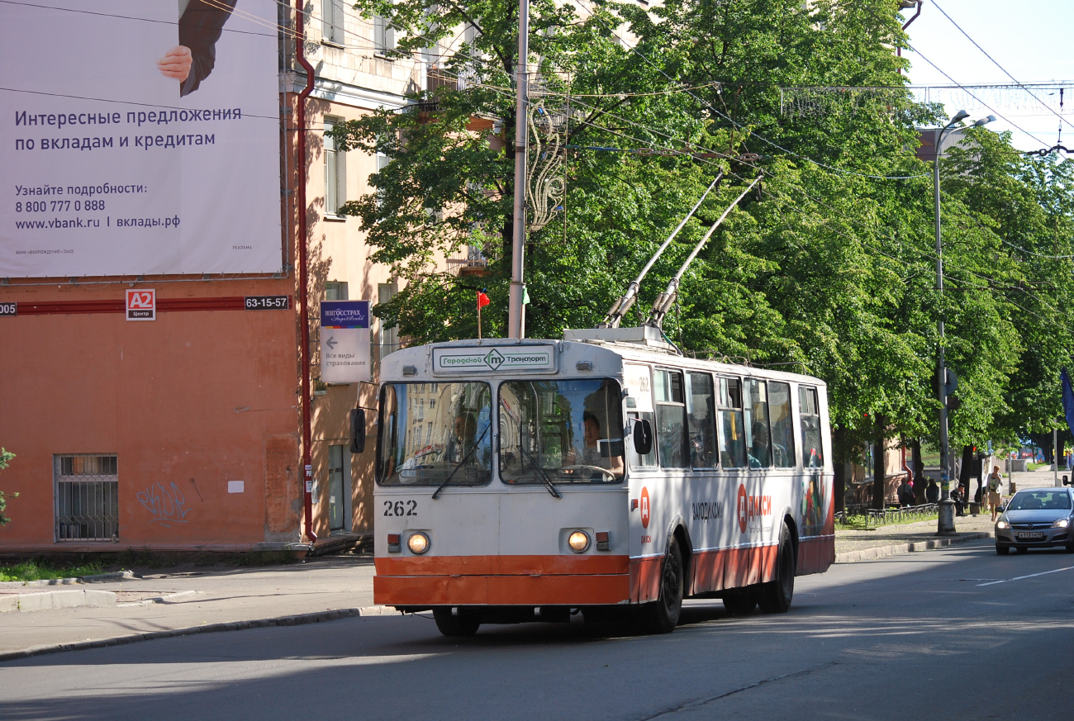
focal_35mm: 108
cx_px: 537
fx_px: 3229
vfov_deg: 12.7
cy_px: 360
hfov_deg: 18.9
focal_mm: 72
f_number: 5.6
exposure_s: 1/500
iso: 200
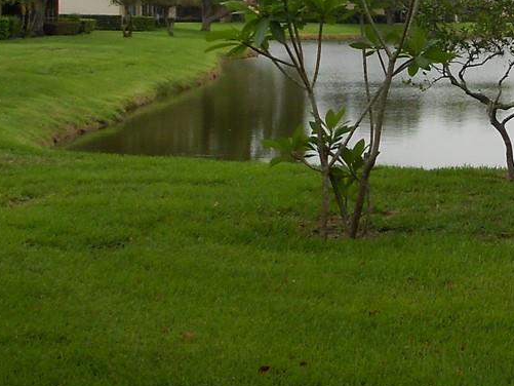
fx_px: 1233
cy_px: 6
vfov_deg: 17.4
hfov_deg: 21.0
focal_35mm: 83
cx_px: 699
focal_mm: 4.6
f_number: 3.2
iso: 80
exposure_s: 1/640
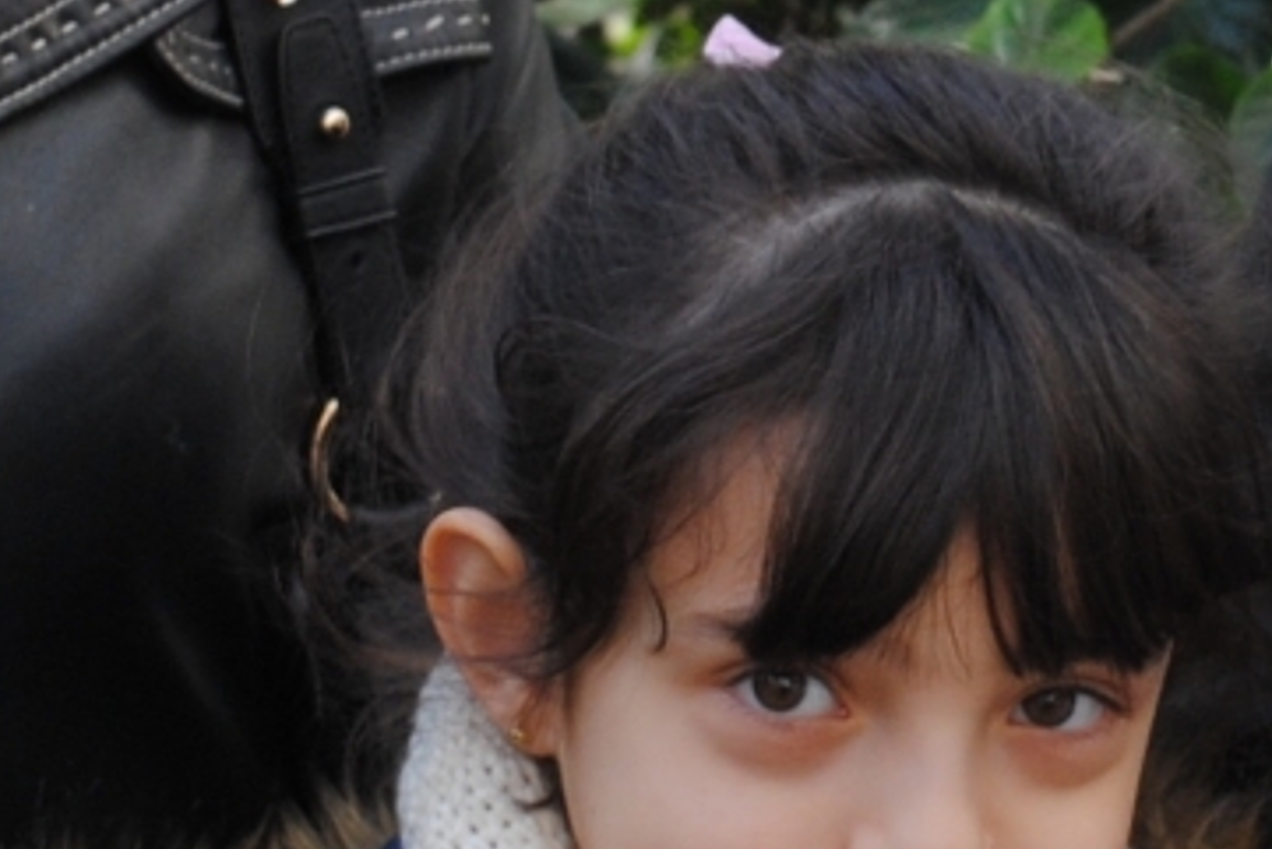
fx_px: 7623
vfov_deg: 6.4
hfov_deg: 9.5
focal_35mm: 216
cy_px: 241
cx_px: 1110
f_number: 5.6
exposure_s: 1/125
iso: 200
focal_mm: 27
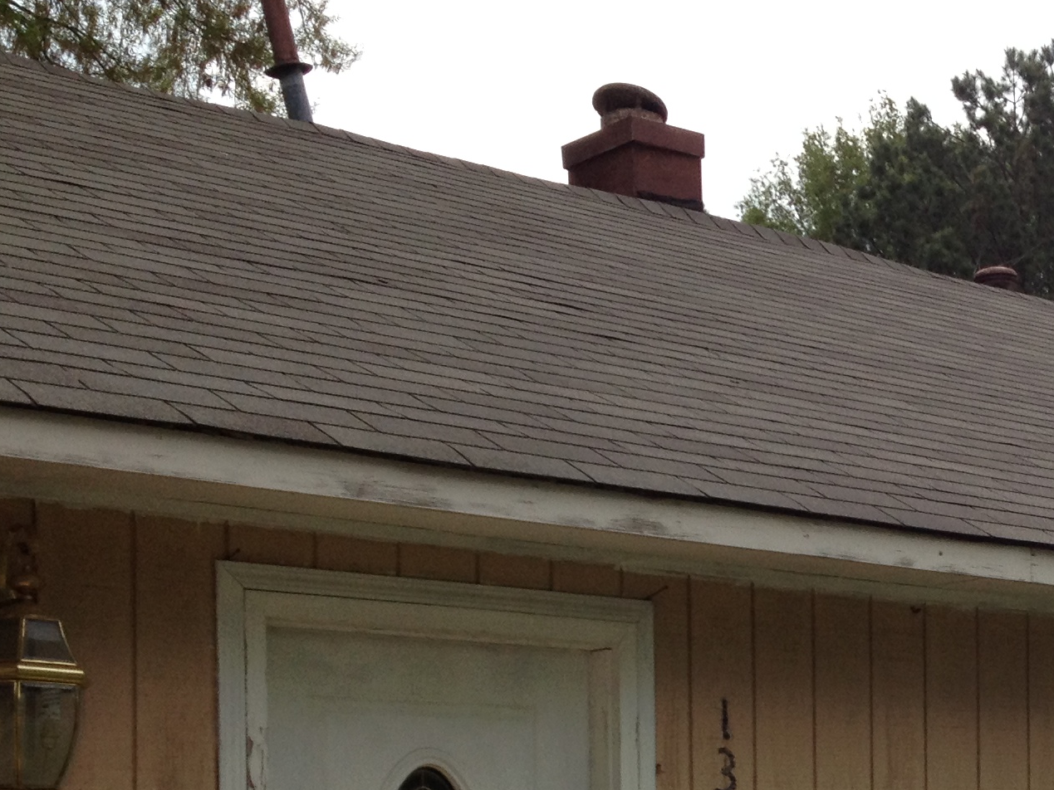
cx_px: 1065
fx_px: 2741
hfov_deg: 21.0
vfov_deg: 15.9
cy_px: 899
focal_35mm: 90
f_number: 2.4
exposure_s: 1/1082
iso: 50
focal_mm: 4.28
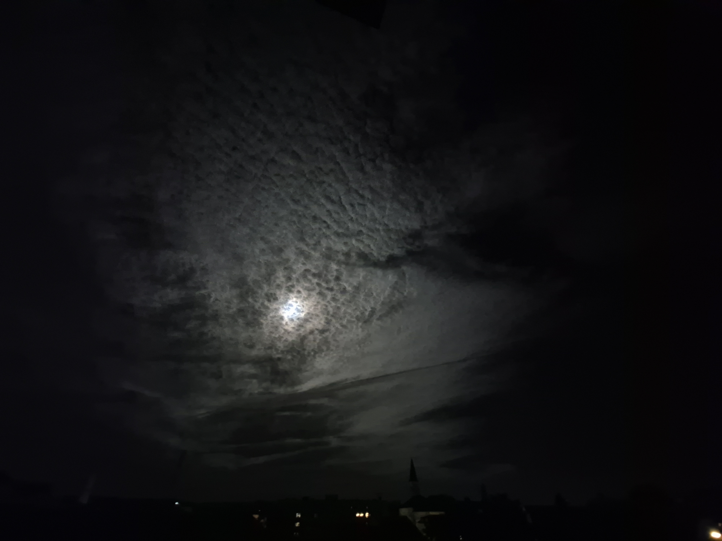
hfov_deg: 106.2
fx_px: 271
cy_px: 270
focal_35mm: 13
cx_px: 361
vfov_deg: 89.9
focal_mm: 2.2
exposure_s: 1/17
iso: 3200
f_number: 2.2
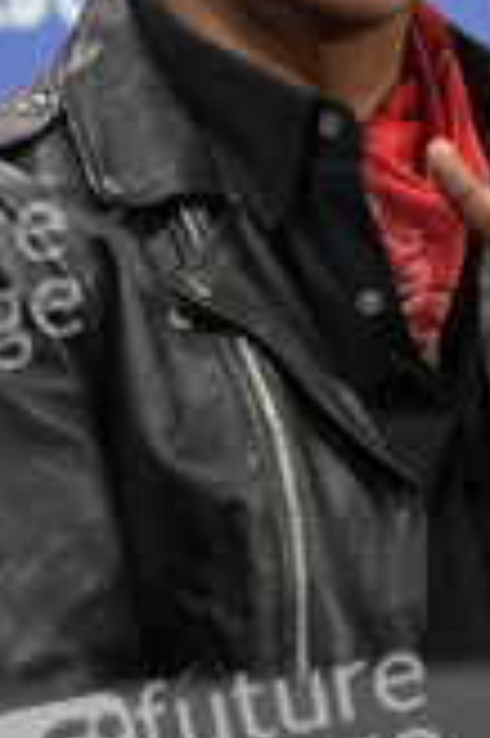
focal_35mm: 341
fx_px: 6976
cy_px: 86
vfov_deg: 6.0
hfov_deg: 4.0
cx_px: 342
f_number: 5.6
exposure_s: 1/250
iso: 2000
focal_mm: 140
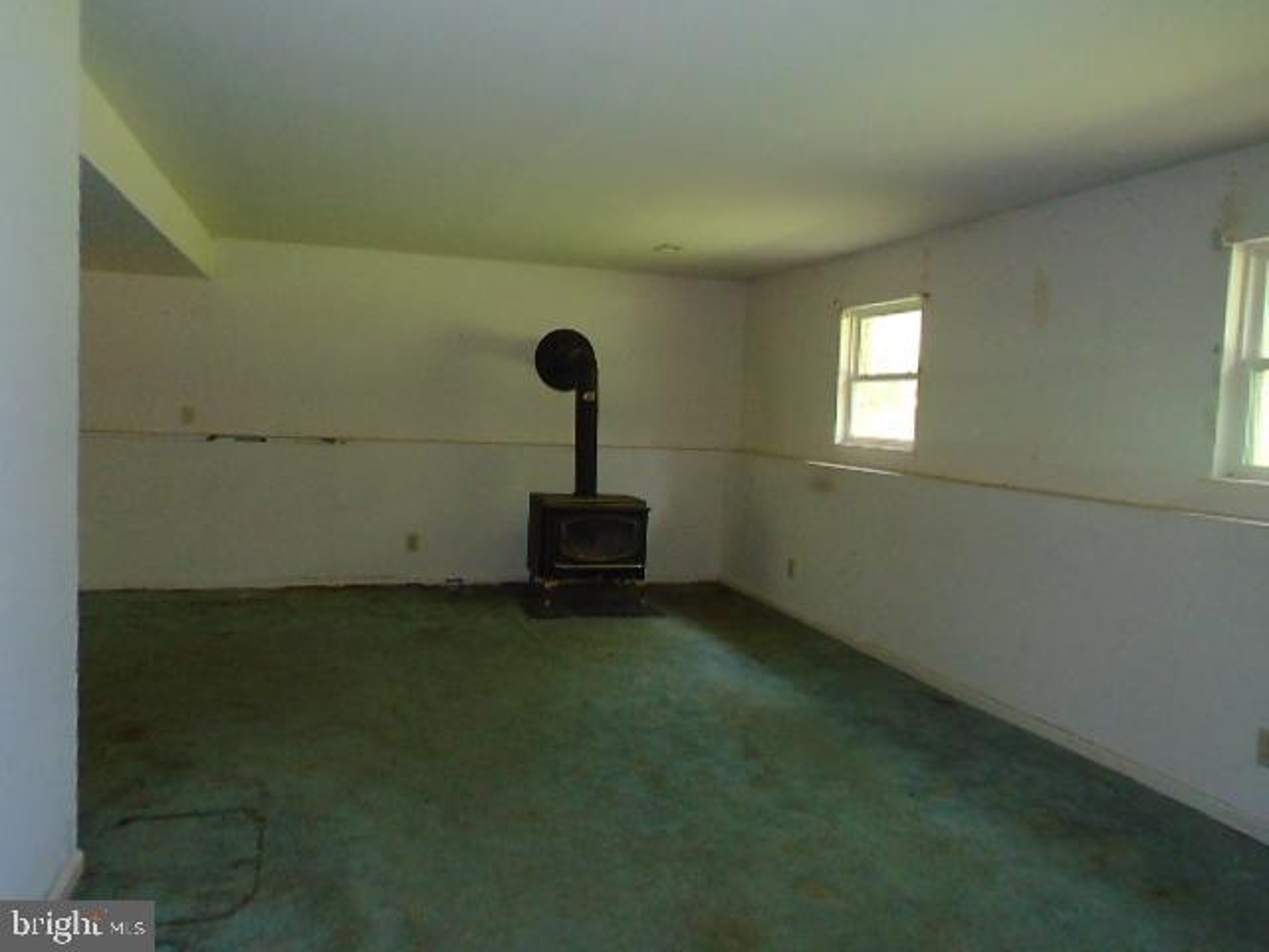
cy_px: 476
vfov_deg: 53.1
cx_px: 634
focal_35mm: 26
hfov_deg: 67.3
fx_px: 953
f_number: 3.2
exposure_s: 1/30
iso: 400
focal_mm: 4.6
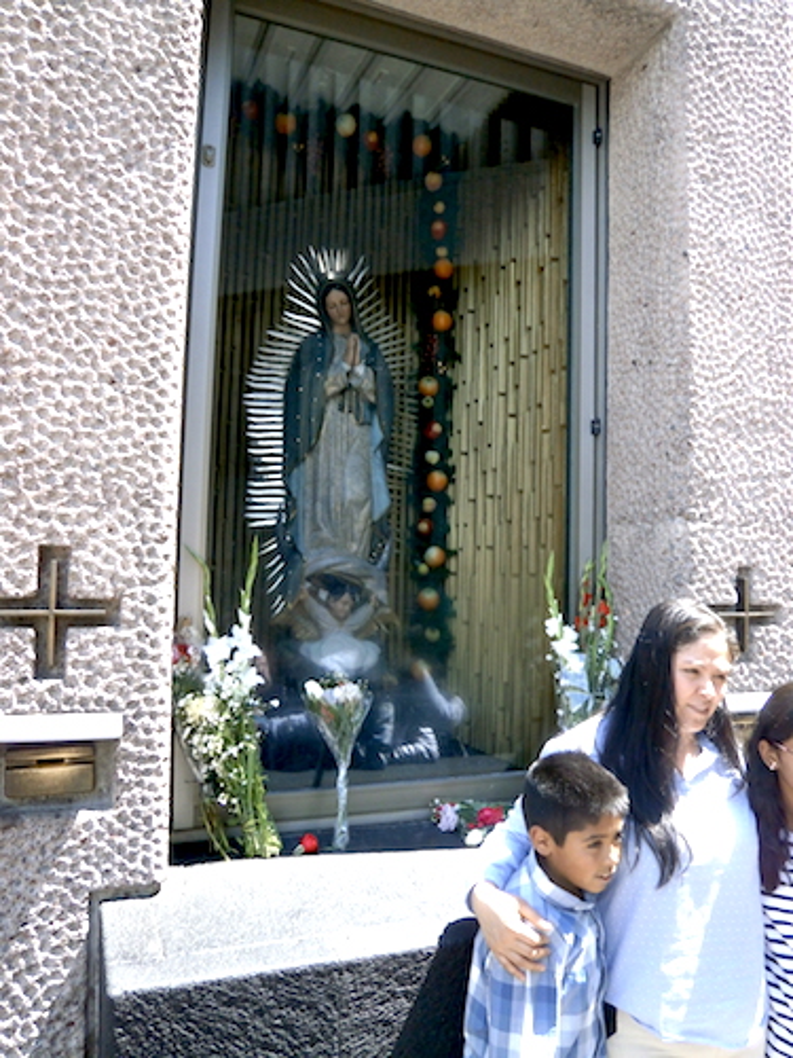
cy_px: 529
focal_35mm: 26
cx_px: 396
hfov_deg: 53.1
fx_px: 794
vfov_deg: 67.3
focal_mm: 4.7
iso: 160
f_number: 2.8
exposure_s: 1/250
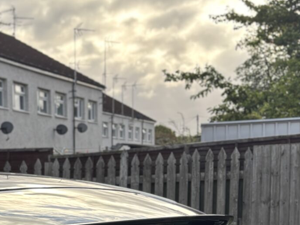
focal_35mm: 97
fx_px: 841
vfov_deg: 14.2
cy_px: 342
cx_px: -4
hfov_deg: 19.6
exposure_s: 1/711
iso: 50
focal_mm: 5.96
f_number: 1.6
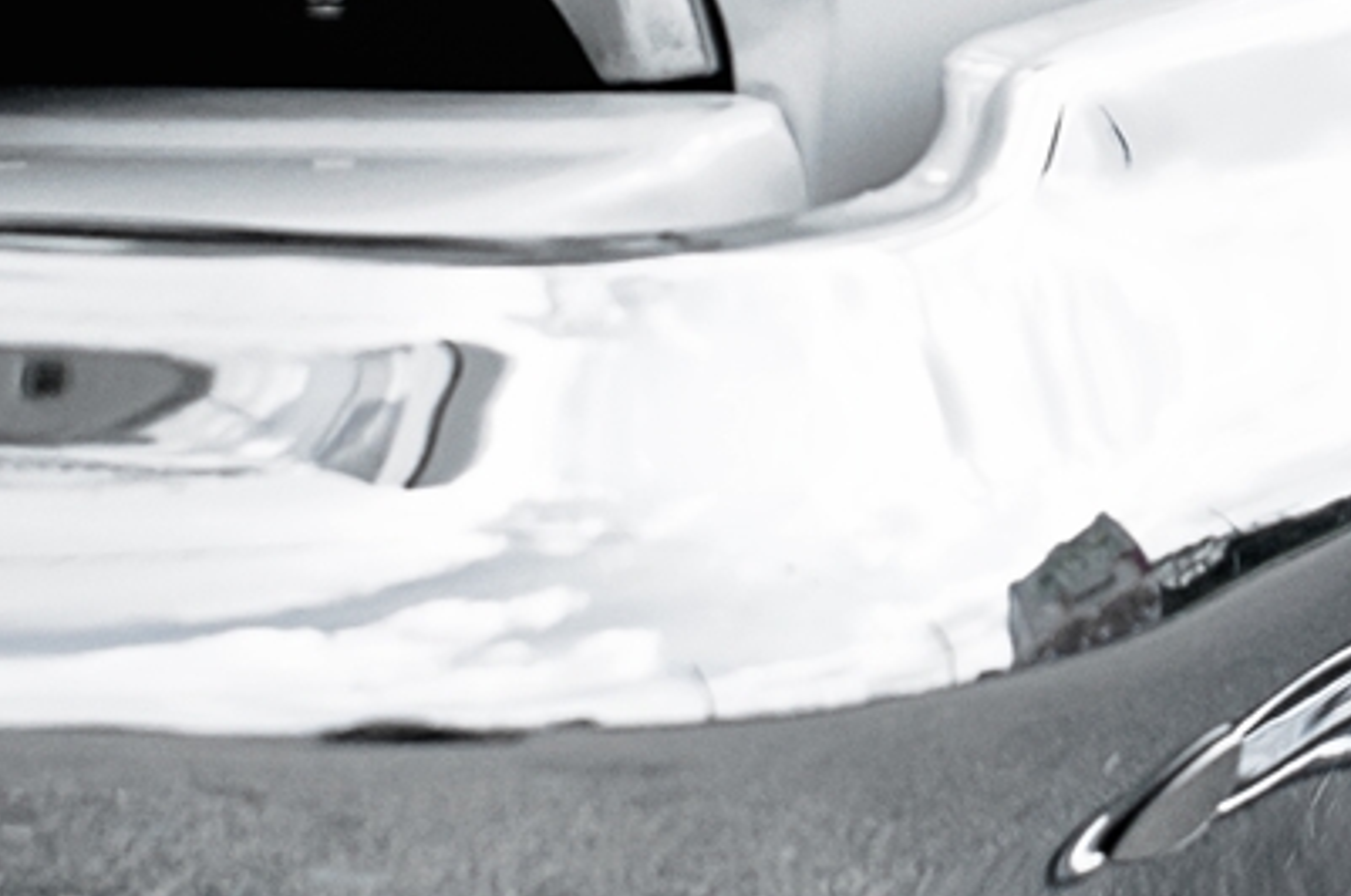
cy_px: -227
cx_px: 1354
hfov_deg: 8.2
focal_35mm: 251
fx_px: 9419
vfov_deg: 5.4
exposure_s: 1/1600
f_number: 2.8
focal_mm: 35
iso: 200
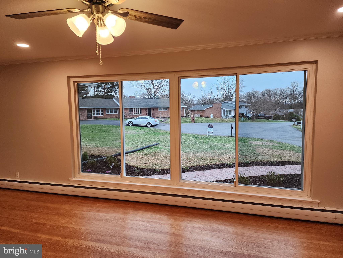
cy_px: 129
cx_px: 172
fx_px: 228
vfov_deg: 58.9
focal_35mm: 23
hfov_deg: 73.9
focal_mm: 6.4
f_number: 1.8
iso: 125
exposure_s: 1/120
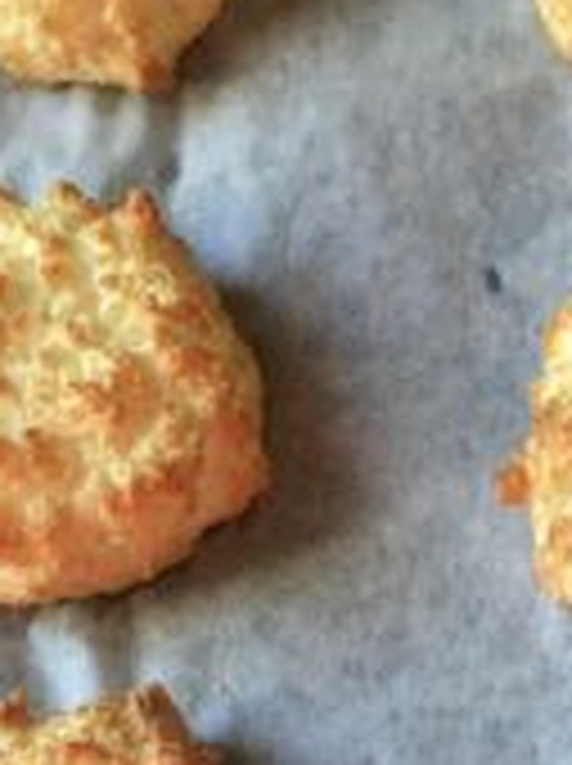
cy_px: 1166
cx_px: 1072
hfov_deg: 11.1
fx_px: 2717
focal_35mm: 123
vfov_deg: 14.8
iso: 32
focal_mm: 4.15
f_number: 2.2
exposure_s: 1/50
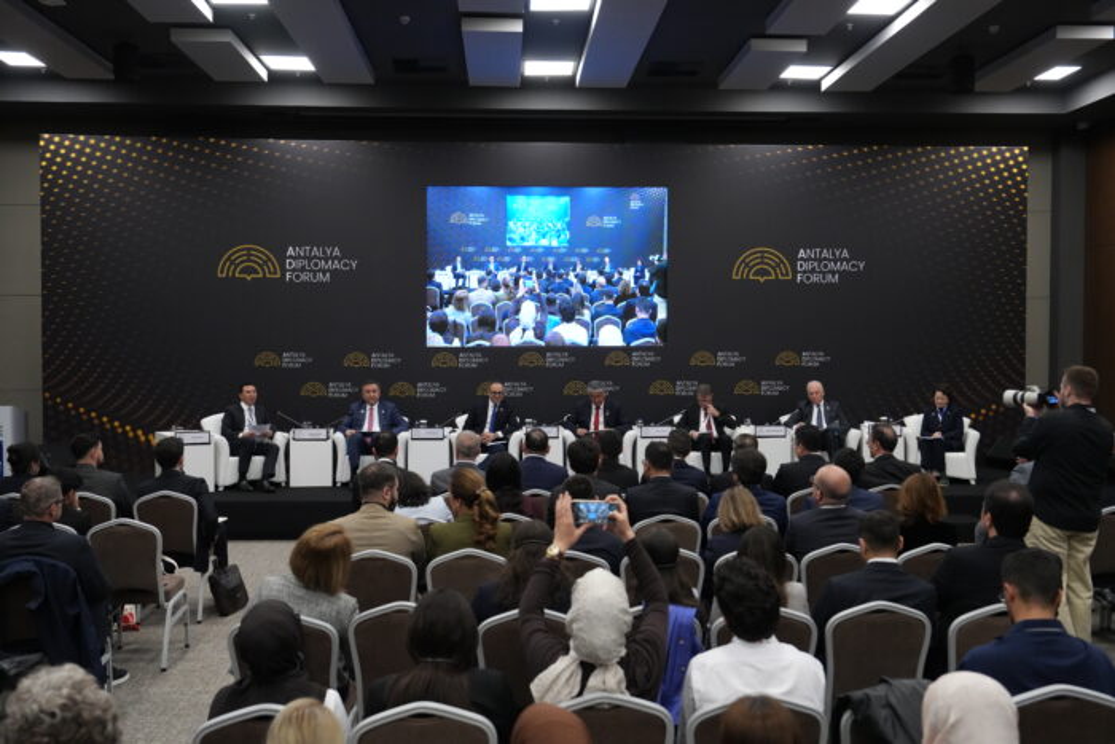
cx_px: 558
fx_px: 1053
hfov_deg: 55.8
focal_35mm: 34
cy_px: 372
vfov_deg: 38.9
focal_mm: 34
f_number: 4
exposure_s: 1/160
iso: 3200
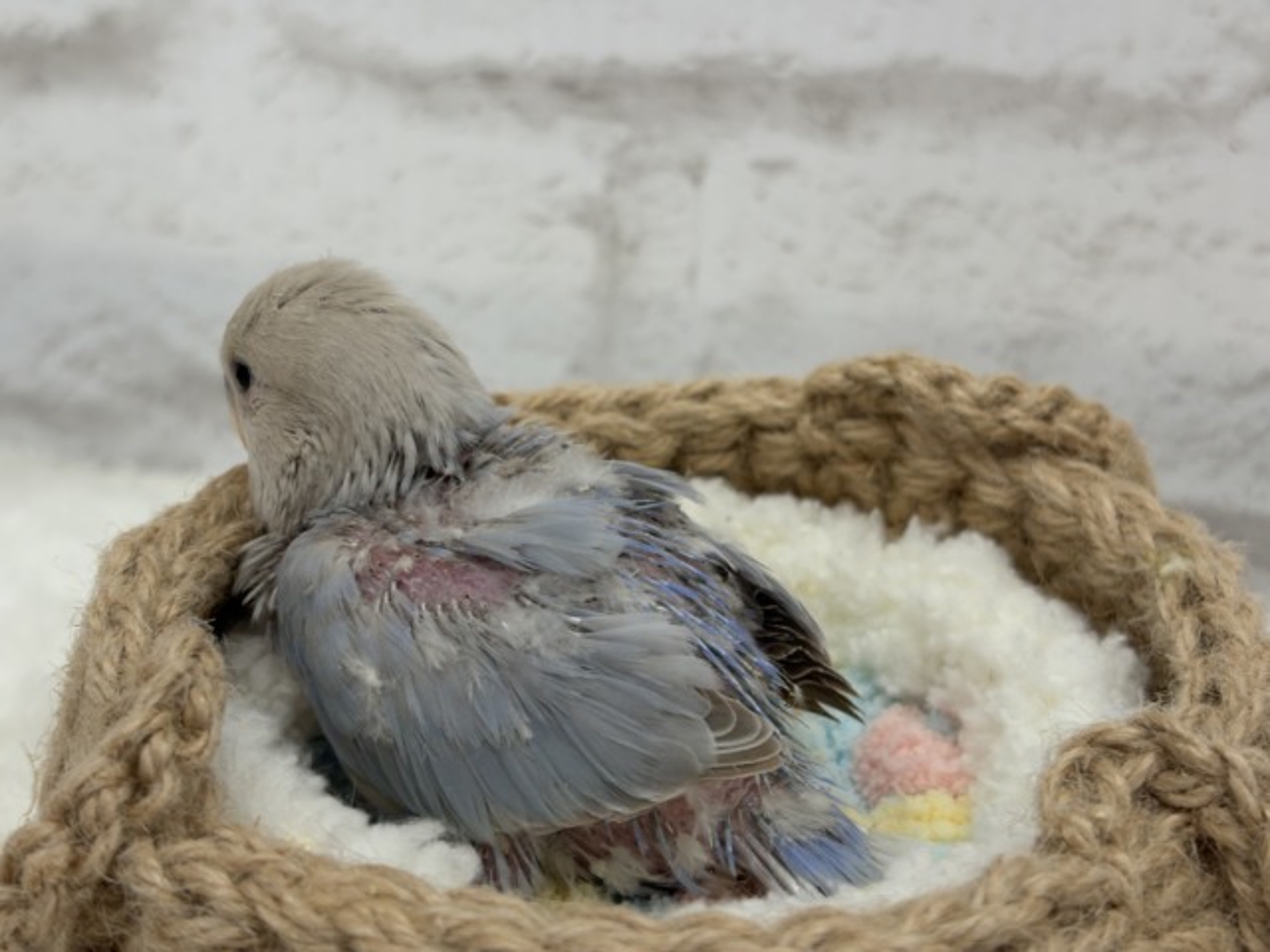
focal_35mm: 52
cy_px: 476
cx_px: 635
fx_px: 1908
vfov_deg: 28.0
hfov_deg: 36.8
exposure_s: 1/100
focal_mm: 5.96
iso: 64
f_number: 1.6
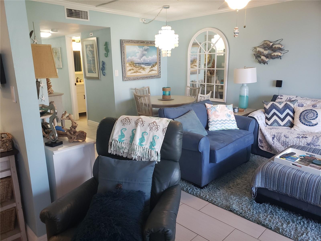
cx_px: 160
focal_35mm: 26
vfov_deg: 53.1
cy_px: 120
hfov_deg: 67.3
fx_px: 241
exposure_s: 1/60
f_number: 2.4
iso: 250
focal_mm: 4.3
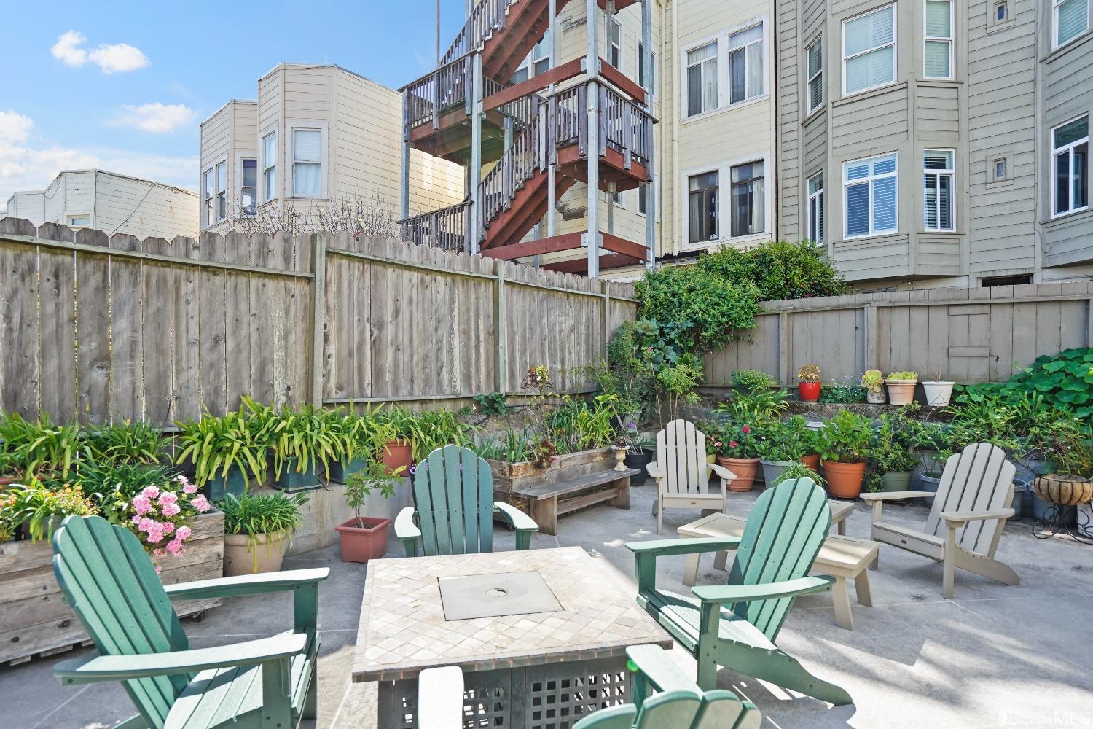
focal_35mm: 18
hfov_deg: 90.0
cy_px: 364
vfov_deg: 67.4
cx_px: 546
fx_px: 546
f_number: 5.6
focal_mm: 18
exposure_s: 1/500
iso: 1250
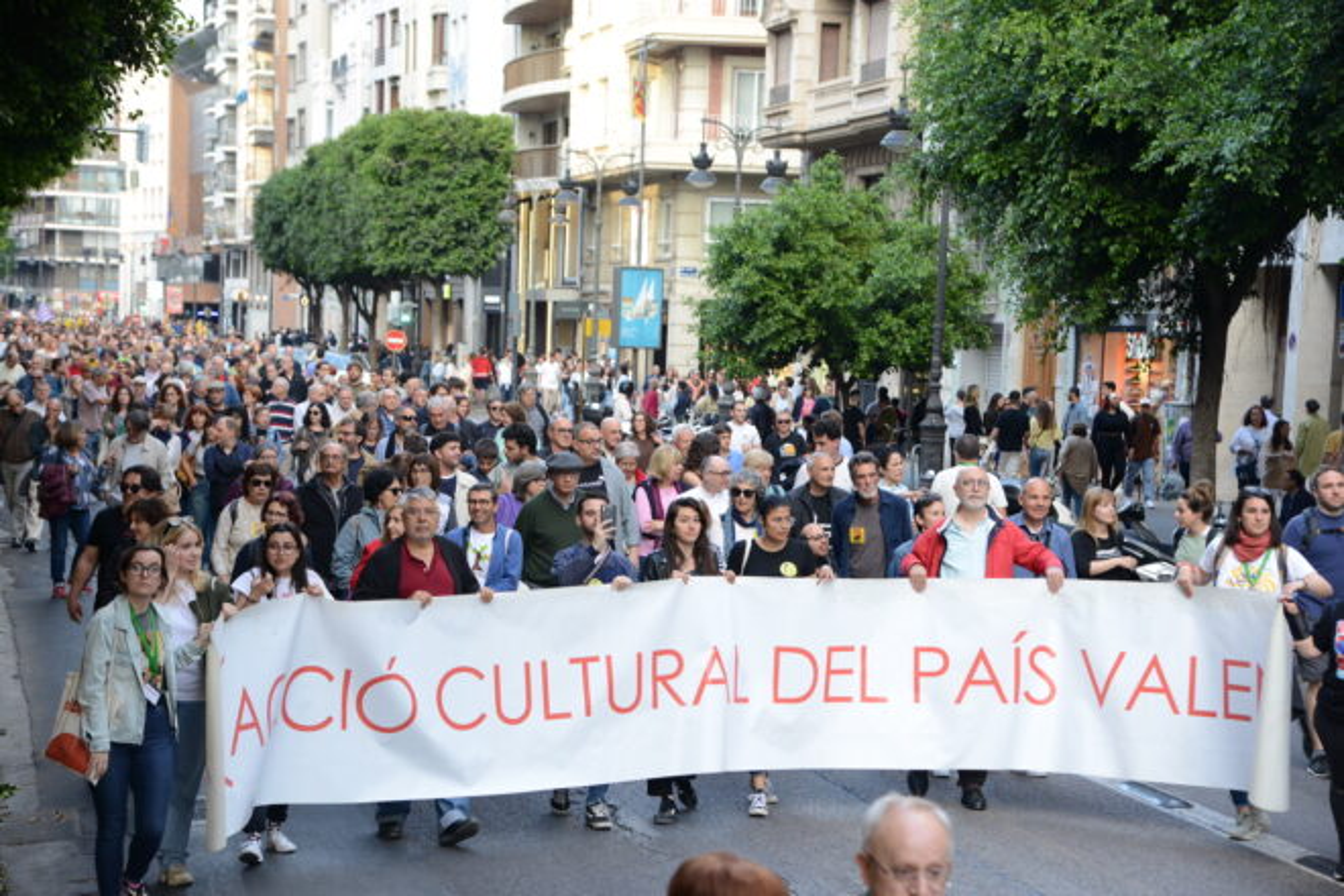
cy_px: 448
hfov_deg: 23.9
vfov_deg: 16.1
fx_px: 3173
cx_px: 672
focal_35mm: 85
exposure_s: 1/125
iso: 1000
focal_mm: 85
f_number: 6.3
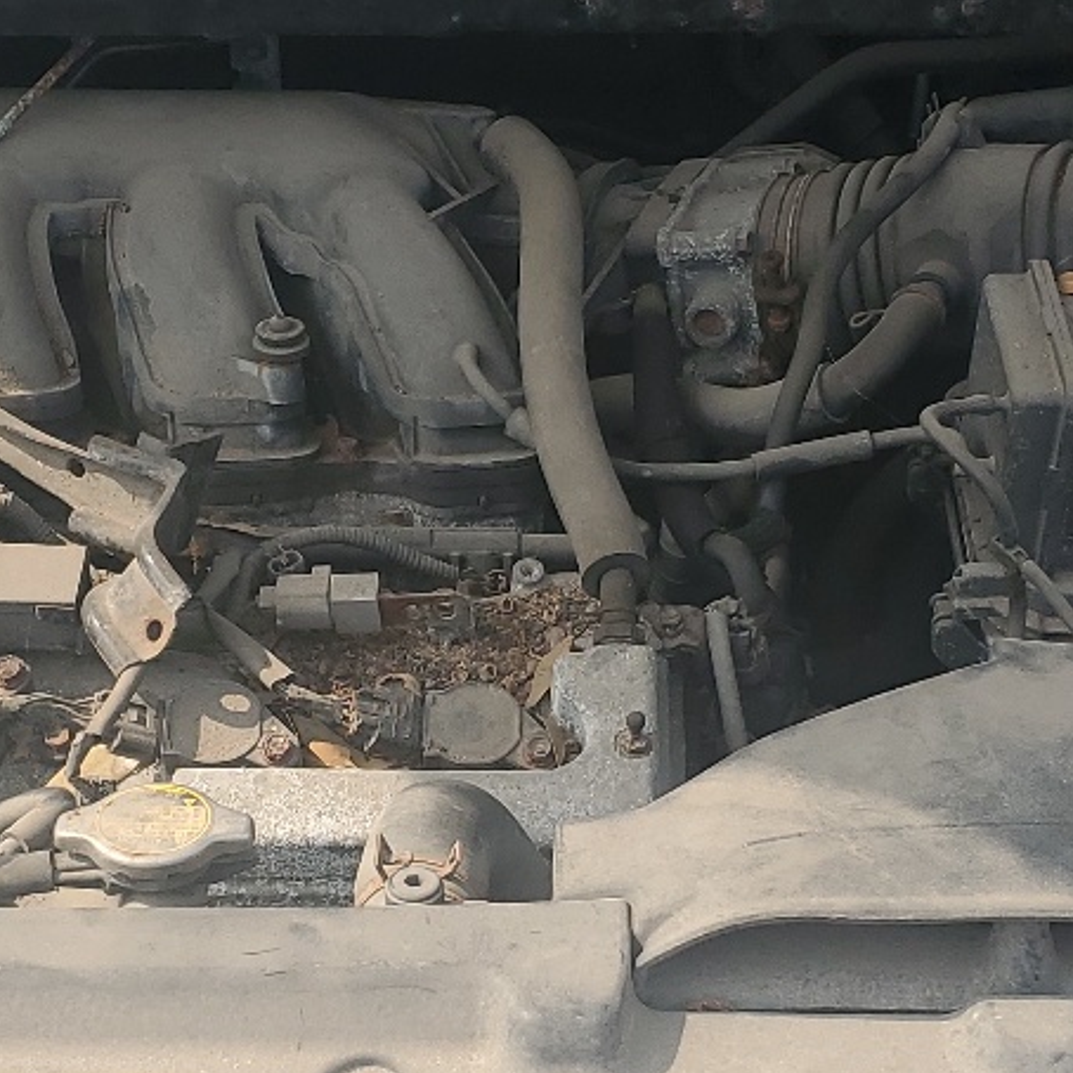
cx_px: 553
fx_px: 2841
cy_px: 733
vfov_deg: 21.3
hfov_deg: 21.4
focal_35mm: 81
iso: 50
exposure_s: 1/1667
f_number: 1.5
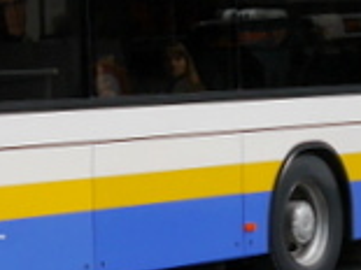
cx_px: -275
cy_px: 51
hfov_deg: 9.7
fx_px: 2022
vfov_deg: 7.6
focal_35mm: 194
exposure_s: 1/400
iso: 160
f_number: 7.1
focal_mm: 15
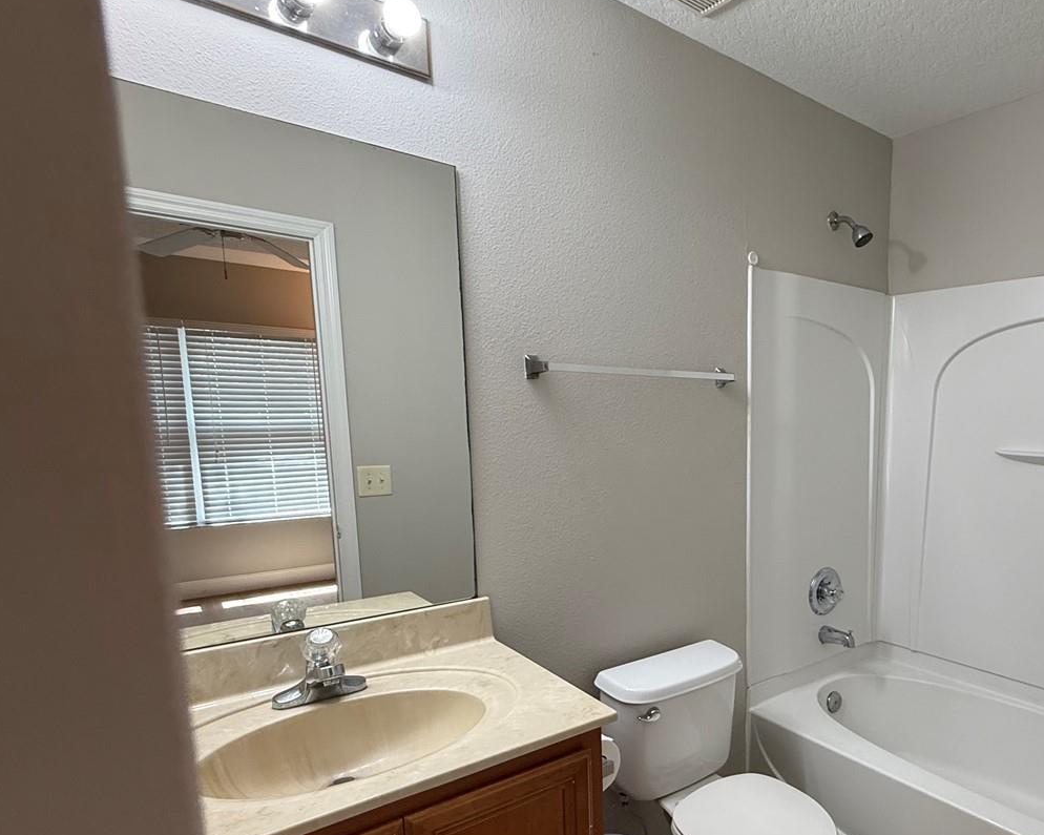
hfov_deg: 70.6
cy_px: 515
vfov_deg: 62.4
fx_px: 680
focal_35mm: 22
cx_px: 768
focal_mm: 2.22
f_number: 2.2
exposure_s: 1/120
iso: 160
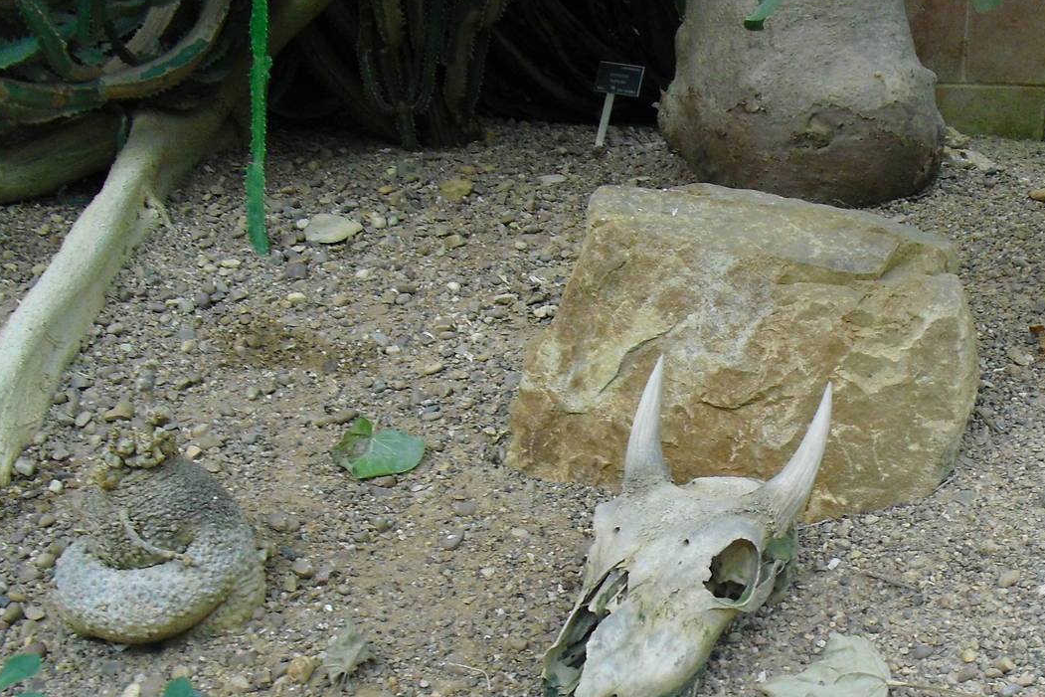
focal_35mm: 57
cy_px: 570
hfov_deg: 34.5
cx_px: 758
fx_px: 1655
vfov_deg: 23.4
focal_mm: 6.3
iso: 200
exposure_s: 1/125
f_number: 3.1
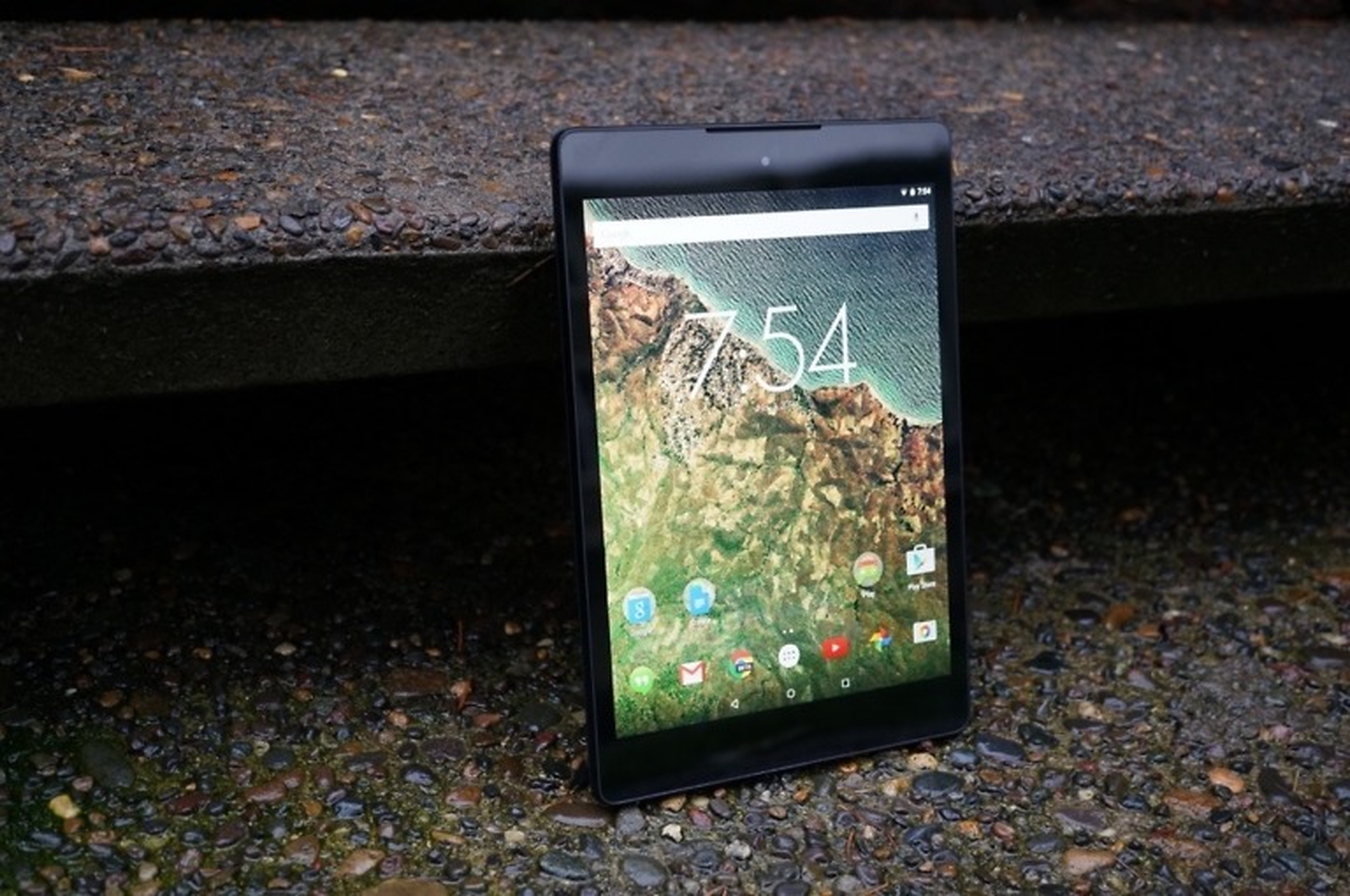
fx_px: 1685
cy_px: 448
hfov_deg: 43.7
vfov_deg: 29.8
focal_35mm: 45
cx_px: 675
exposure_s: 1/60
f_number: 4
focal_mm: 30
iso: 640
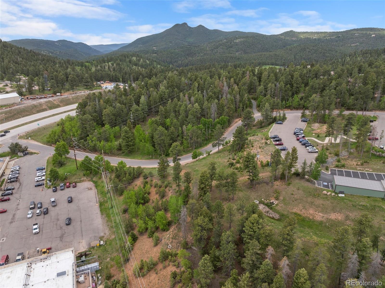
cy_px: 144
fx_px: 267
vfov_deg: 56.7
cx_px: 192
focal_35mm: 24
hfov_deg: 71.6
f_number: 2.8
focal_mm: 12.29
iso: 150
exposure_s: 1/1000
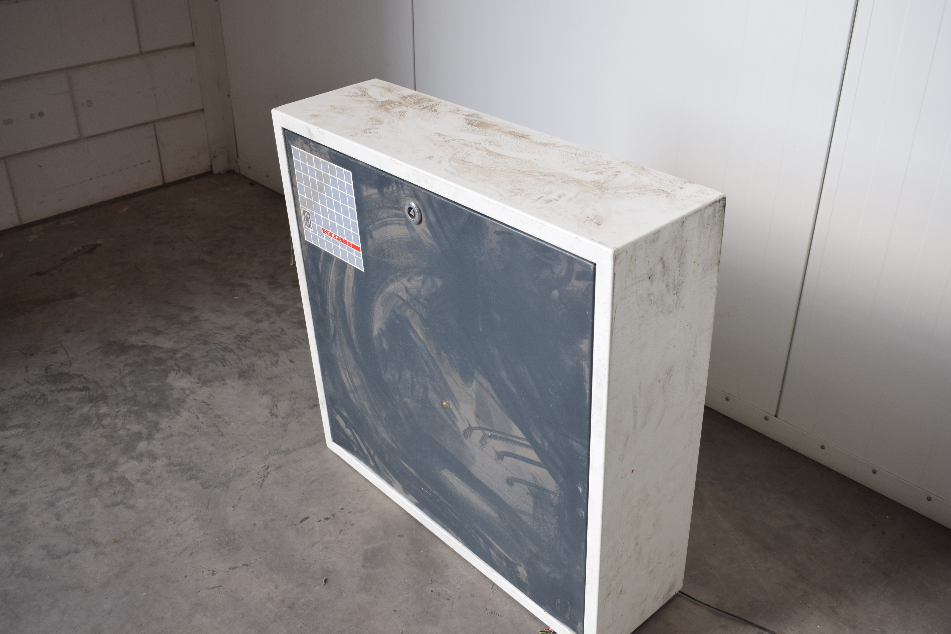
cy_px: 317
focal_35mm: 34
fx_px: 911
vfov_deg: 38.4
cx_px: 476
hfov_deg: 55.1
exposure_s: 1/125
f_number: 5.6
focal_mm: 23
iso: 400
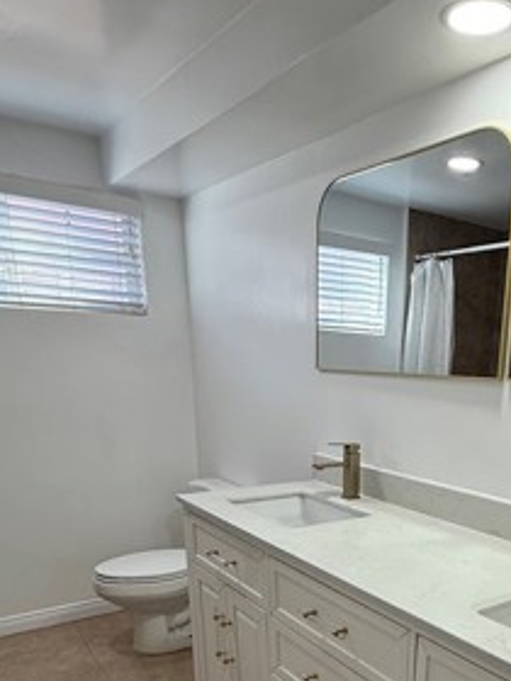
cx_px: 387
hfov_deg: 42.7
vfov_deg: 52.6
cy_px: 557
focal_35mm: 32
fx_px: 630
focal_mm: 2.22
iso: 125
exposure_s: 1/120
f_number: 2.2
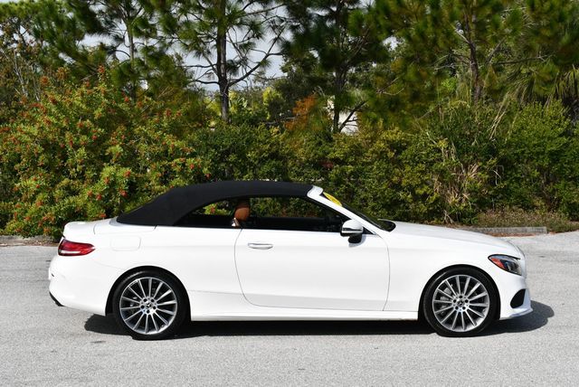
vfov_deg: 22.7
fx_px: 966
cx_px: 290
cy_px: 194
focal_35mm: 60
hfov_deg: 33.4
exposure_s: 1/320
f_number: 9
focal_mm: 30
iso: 100
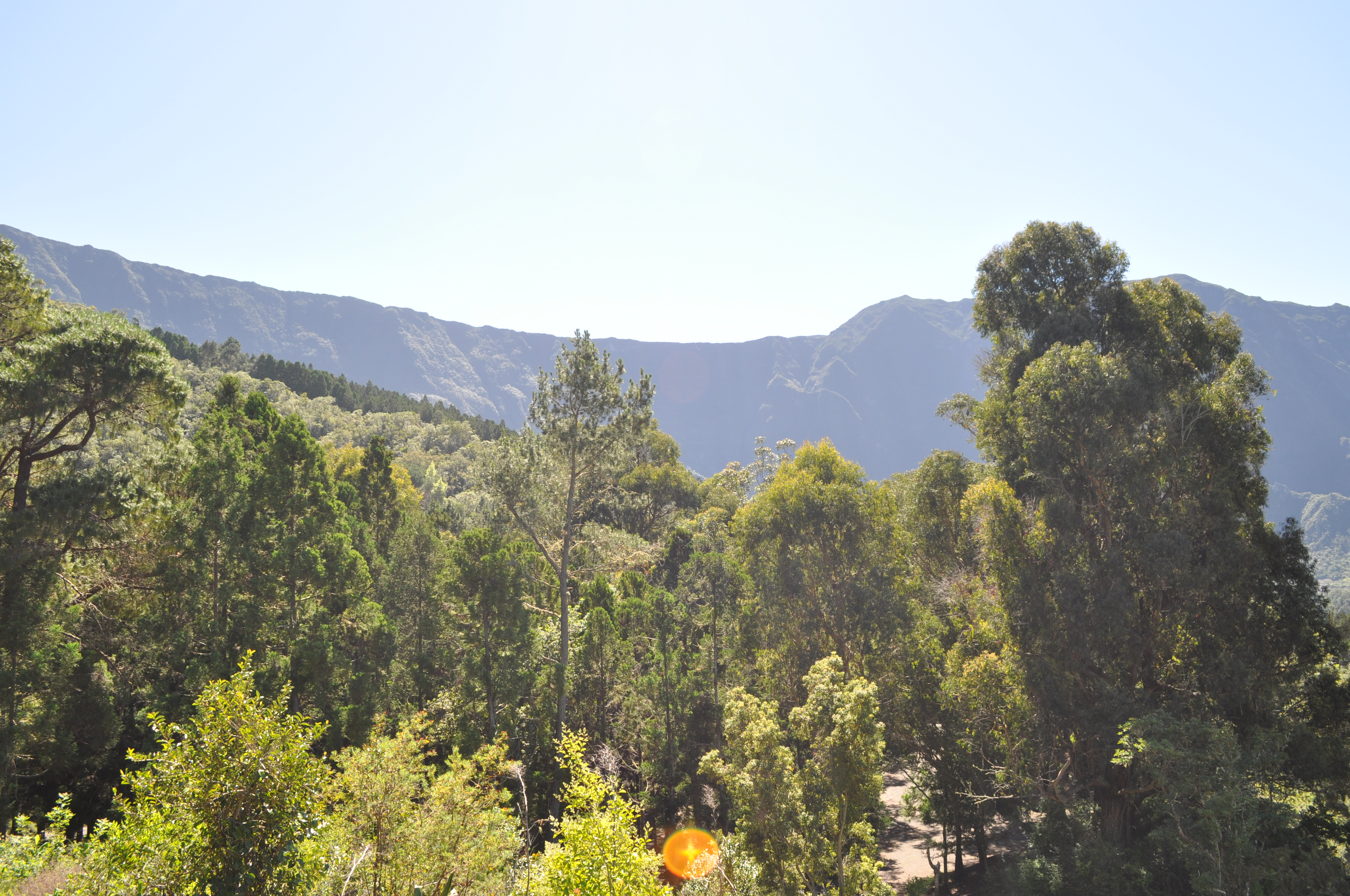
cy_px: 459
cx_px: 688
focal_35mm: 28
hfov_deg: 65.5
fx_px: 1049
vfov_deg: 46.3
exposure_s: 1/200
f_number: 7.1
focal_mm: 18
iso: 200
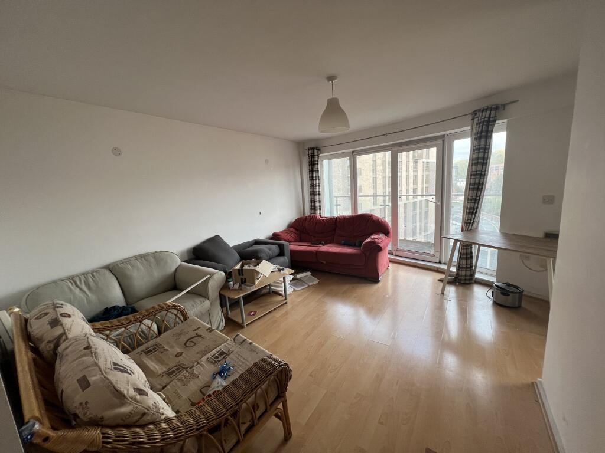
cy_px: 226
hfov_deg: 106.2
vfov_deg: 89.9
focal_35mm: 13
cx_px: 302
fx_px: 227
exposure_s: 1/99
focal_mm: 1.57
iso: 64
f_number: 1.8
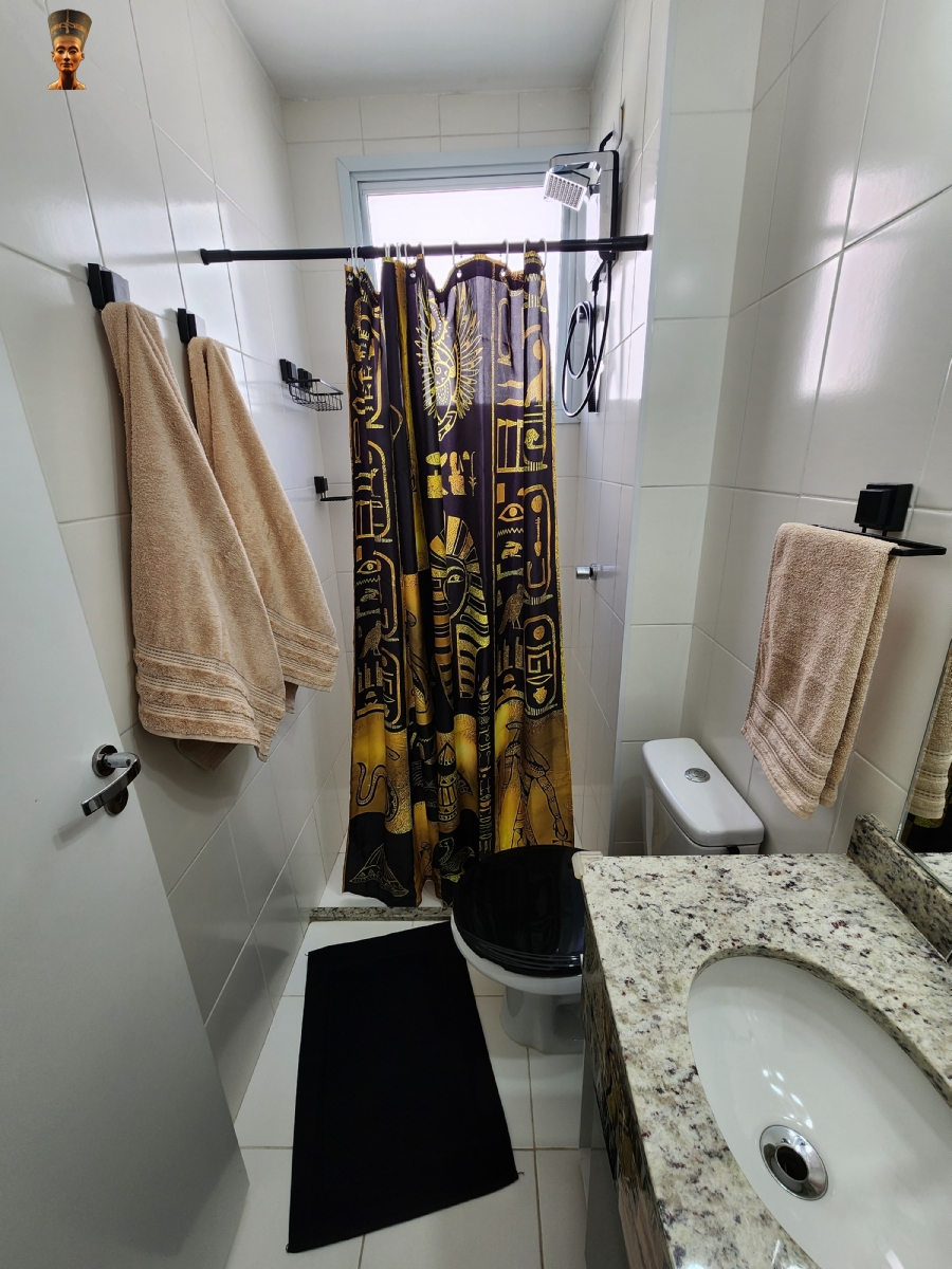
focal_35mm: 13
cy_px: 634
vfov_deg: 106.2
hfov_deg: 89.9
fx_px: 477
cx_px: 476
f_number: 2.2
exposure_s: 1/149
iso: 50
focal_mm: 2.2
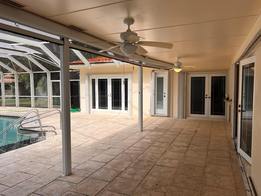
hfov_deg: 67.3
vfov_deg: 53.1
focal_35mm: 26
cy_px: 98
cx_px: 130
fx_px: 196
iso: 50
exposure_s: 1/1196
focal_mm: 5.7
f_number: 1.5
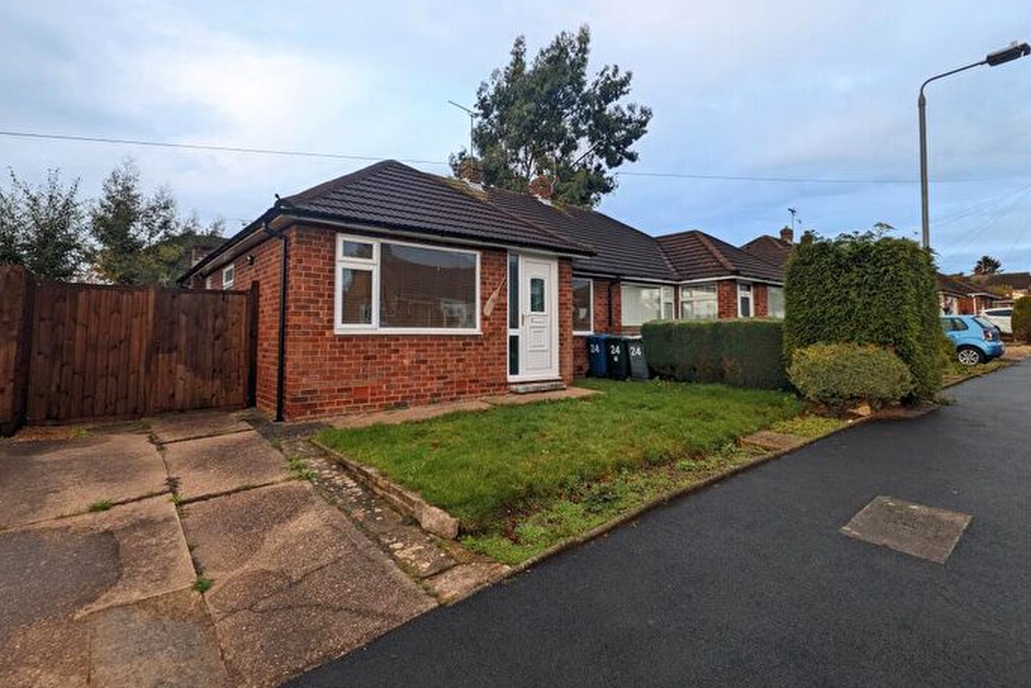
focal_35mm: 17
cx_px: 507
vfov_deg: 70.2
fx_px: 487
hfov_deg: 93.3
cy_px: 300
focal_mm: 2.22
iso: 38
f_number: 2.2
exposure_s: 1/444
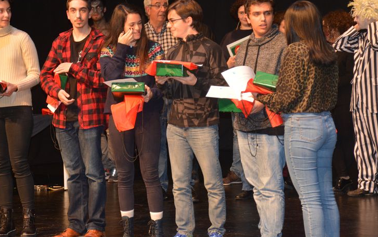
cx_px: 148
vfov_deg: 9.4
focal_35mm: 139
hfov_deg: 15.0
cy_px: 84
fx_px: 1432
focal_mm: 70
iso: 1000
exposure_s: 1/60
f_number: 5
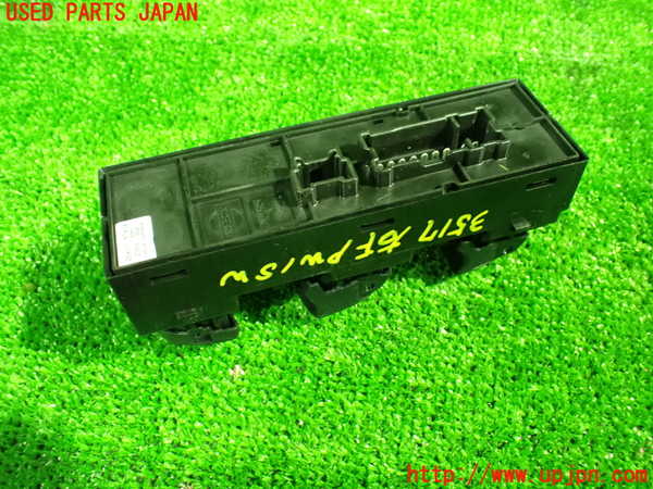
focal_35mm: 30
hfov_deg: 60.0
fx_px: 566
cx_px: 326
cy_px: 244
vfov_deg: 46.8
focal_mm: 5.4
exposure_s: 1/25
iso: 1600
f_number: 2.3
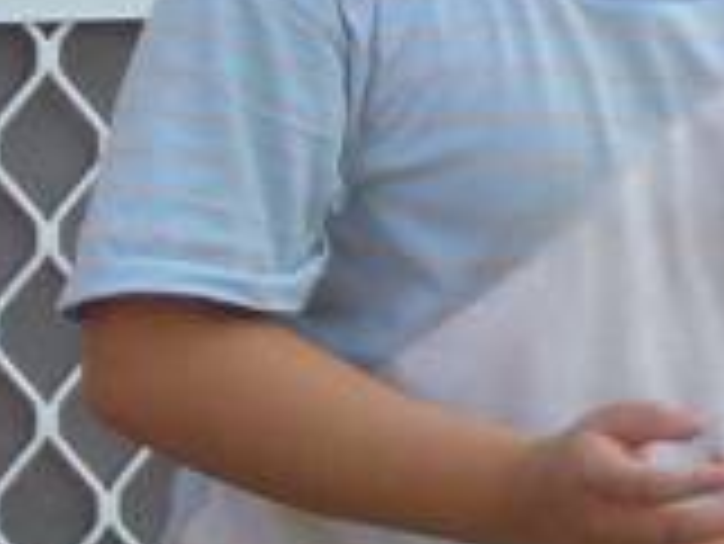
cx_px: 1592
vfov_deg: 2.3
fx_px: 13333
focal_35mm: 637
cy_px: 166
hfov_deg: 3.1
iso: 100
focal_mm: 15.5
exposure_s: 1/160
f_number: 5.3
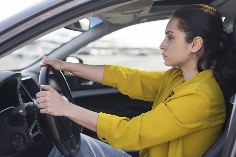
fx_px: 328
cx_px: 118
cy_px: 78
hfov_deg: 39.6
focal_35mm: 50
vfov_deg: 27.0
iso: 200
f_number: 2.8
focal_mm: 50
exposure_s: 1/250
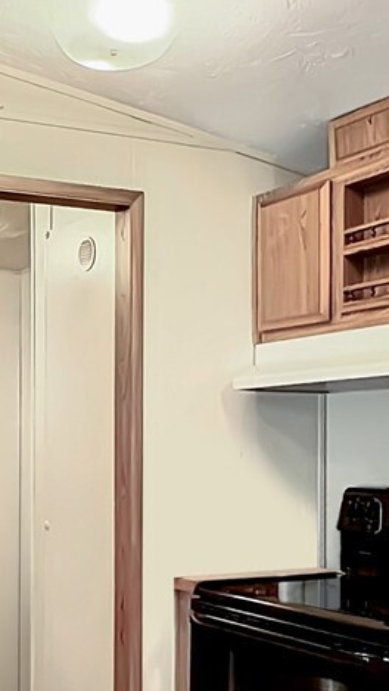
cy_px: 494
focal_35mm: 52
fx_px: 953
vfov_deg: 39.1
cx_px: -24
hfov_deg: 22.0
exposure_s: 1/60
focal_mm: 2.22
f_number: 2.2
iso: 400
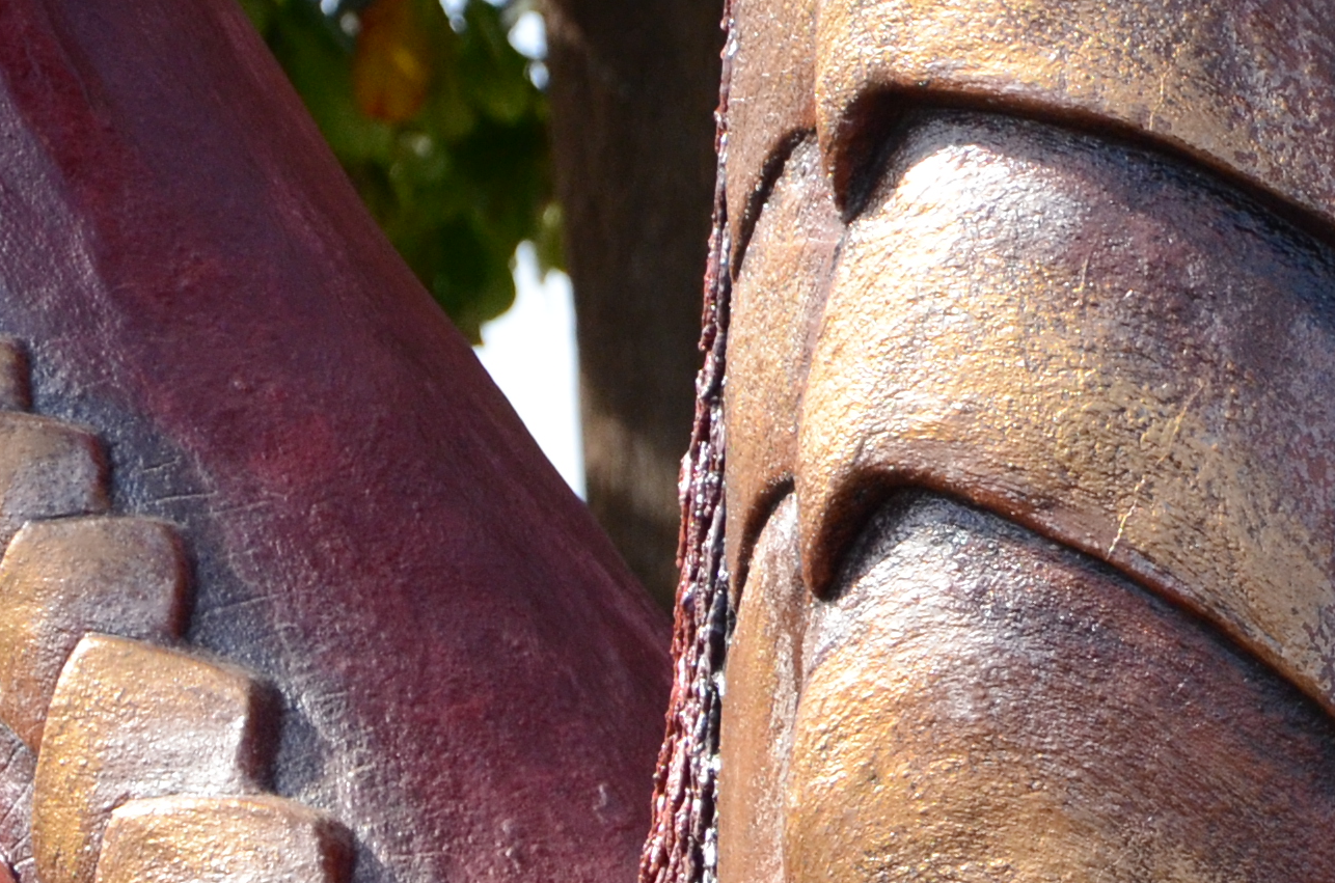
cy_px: 1448
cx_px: 2065
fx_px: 10211
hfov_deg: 7.3
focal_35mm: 276
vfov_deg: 4.9
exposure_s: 1/1600
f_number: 4.8
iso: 800
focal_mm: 48
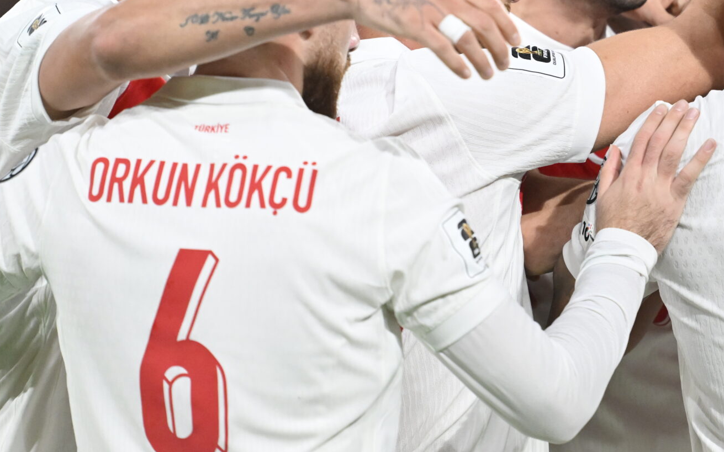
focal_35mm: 796
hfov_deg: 2.6
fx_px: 15704
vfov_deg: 1.6
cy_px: 5
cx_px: 628
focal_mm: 400
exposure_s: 1/2000
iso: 4000
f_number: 2.8
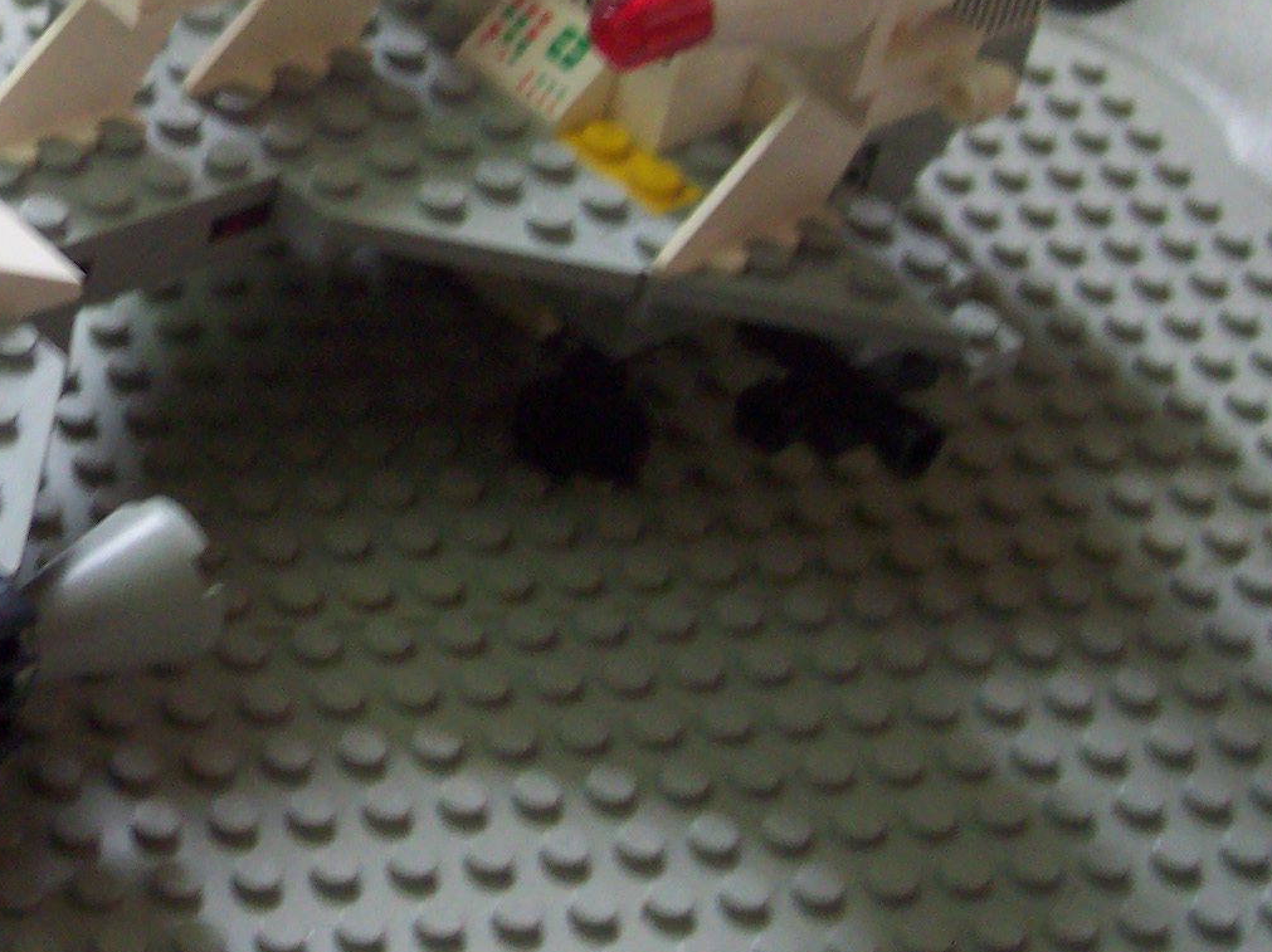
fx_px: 3562
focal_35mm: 97
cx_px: -208
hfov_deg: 19.2
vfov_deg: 15.1
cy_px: 174
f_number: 2.8
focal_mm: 8
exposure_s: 1/10
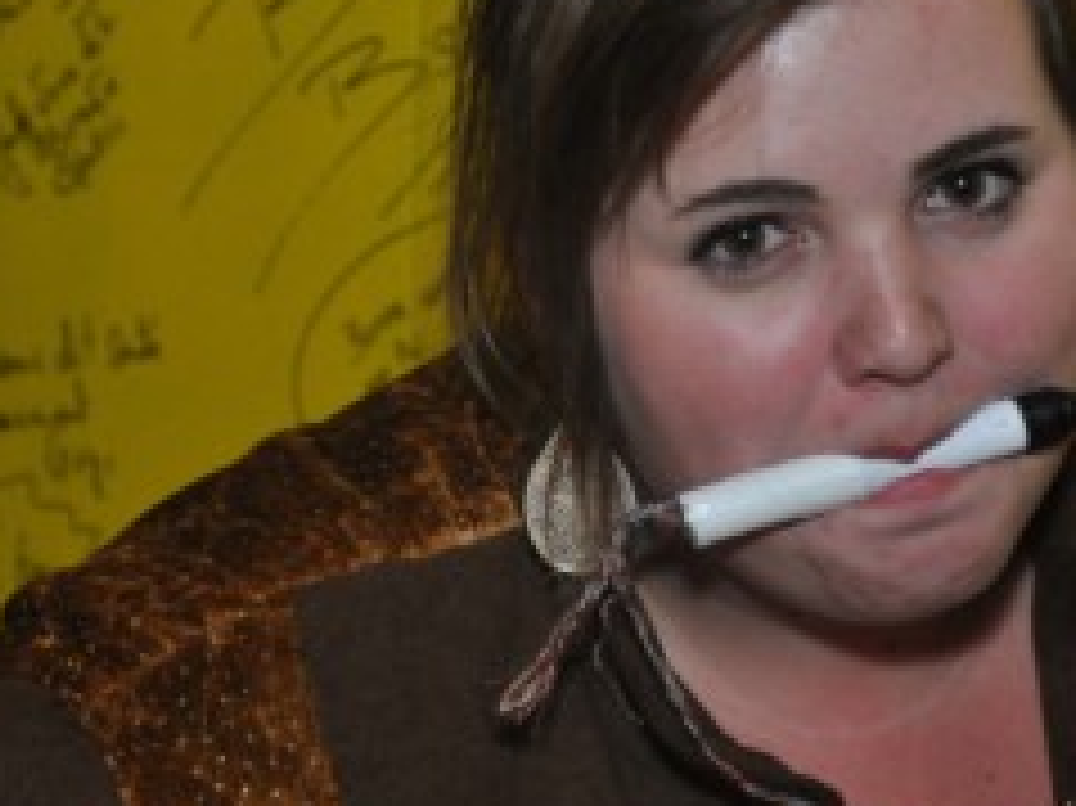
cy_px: 320
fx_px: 7022
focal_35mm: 226
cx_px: 617
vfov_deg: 6.6
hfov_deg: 8.8
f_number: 5.3
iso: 800
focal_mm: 75
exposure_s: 1/60
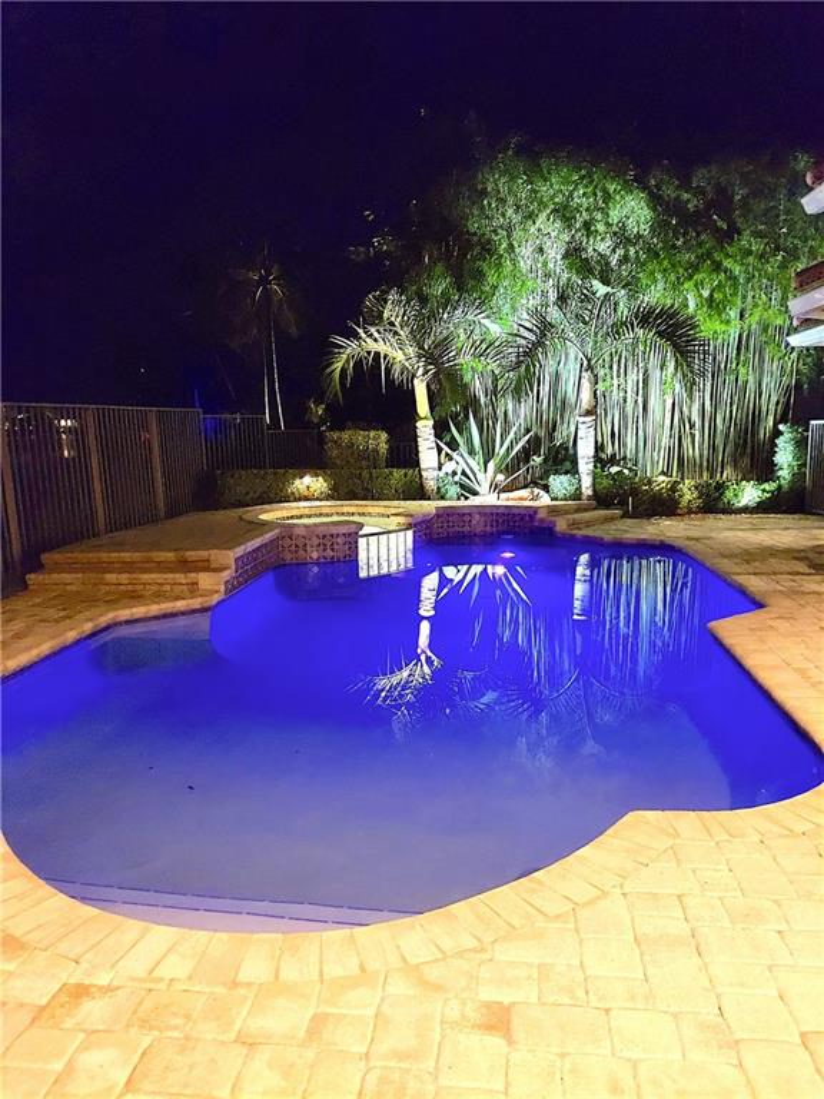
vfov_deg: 69.4
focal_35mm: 25
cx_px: 412
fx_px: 793
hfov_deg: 54.9
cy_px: 550
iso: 1250
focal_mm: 4.6
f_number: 2
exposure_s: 1/15
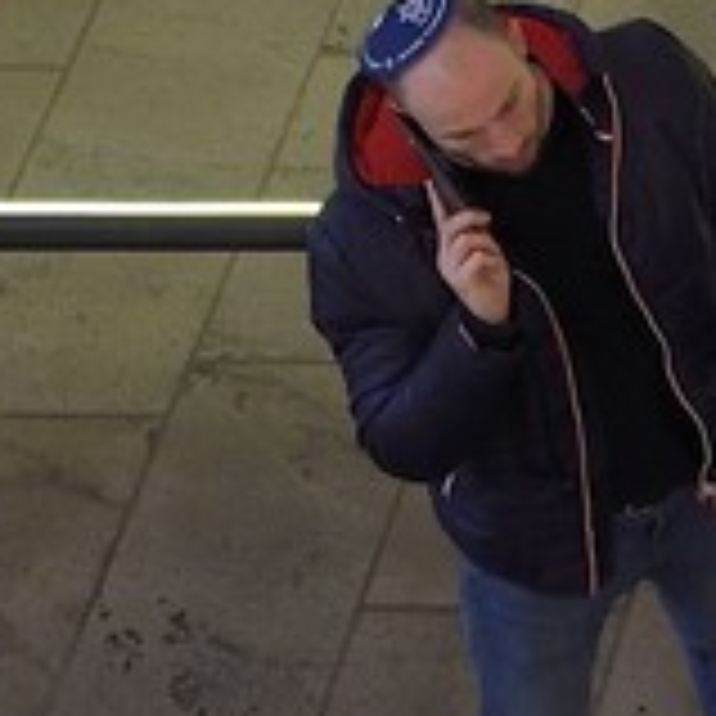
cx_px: 2238
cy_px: -928
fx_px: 5804
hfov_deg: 6.4
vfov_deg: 6.7
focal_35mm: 248
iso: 1600
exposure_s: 1/80
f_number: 5.6
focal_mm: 29
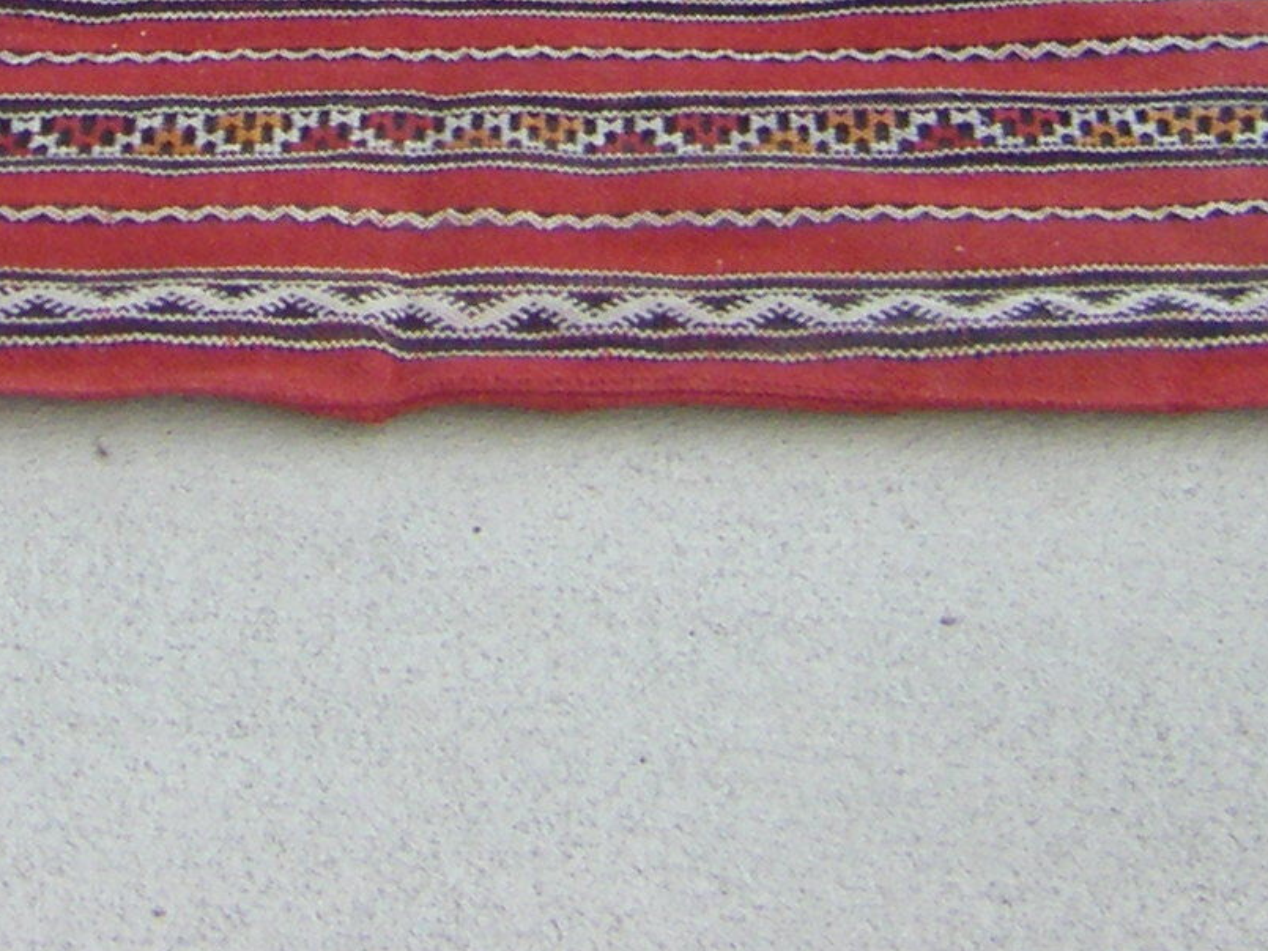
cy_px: -770
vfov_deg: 9.2
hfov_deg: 12.8
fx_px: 5642
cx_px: 468
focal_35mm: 154
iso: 160
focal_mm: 6.3
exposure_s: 1/100
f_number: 3.5
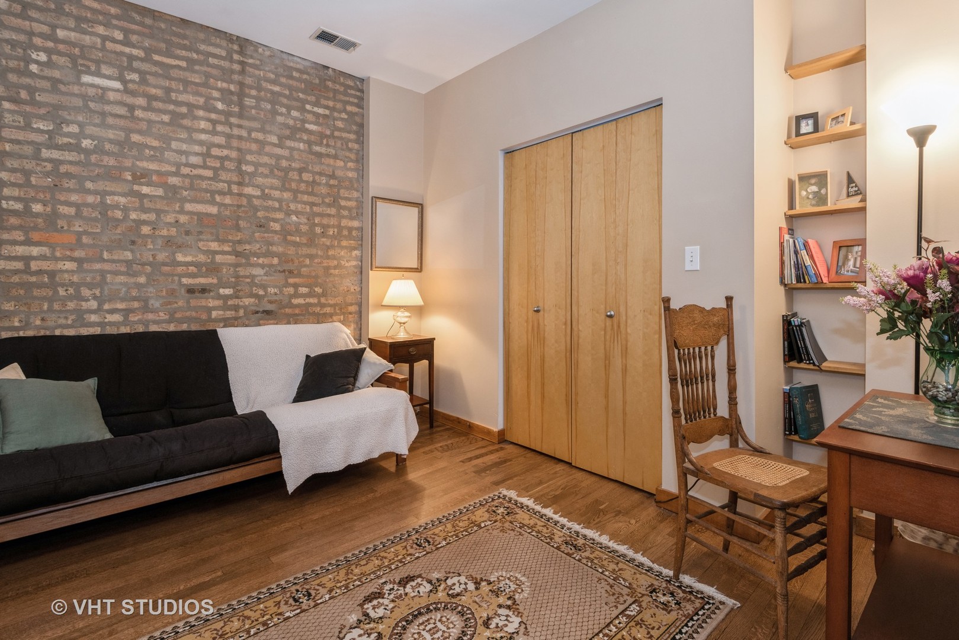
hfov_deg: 96.7
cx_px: 480
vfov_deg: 73.8
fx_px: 426
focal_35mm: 16
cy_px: 320
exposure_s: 1/3
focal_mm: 16
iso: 400
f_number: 8
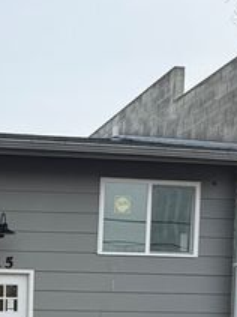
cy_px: 372
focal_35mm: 76
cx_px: -39
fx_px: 694
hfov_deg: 18.5
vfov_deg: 23.6
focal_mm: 6.76
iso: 80
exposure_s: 1/2370
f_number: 1.78
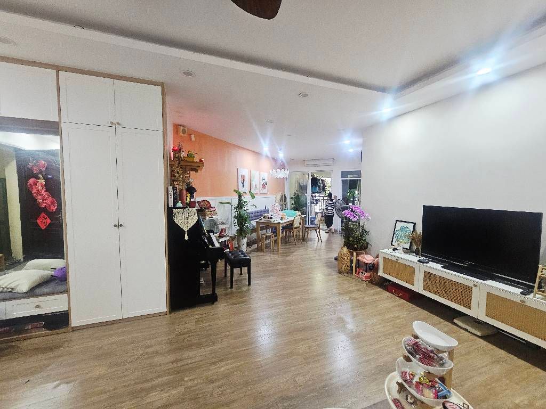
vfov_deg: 89.9
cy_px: 204
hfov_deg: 106.2
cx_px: 273
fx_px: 205
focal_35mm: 13
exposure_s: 1/70.8
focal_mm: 2.2
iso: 500
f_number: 2.2
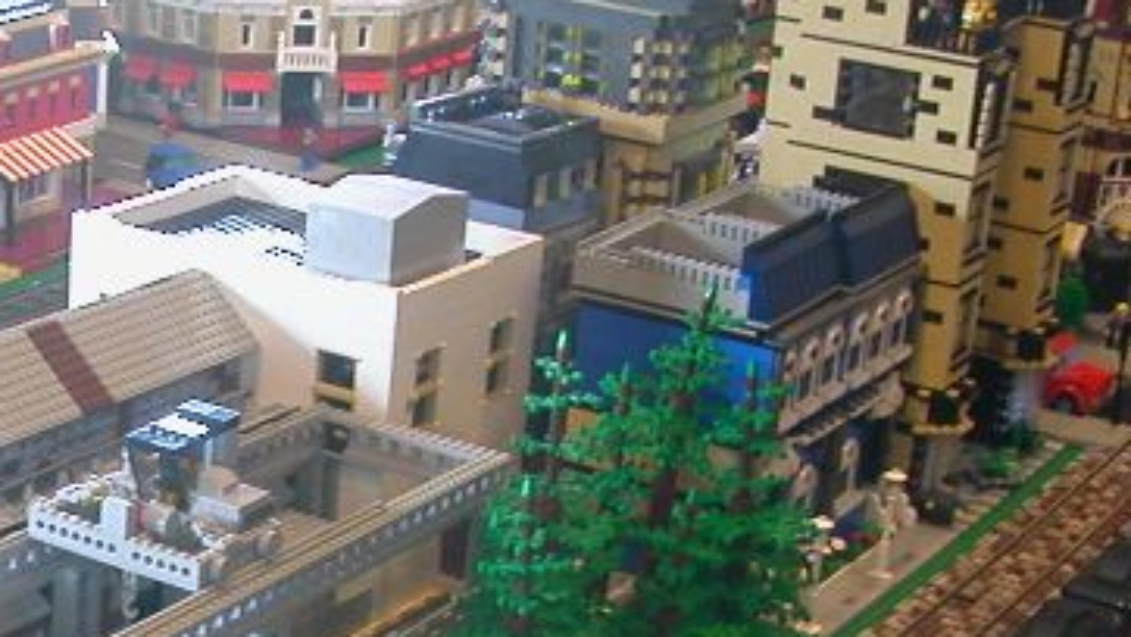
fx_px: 2670
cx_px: 147
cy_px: 659
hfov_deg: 23.4
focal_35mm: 89
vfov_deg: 13.4
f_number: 2.7
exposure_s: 1/18
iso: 100
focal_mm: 5.6
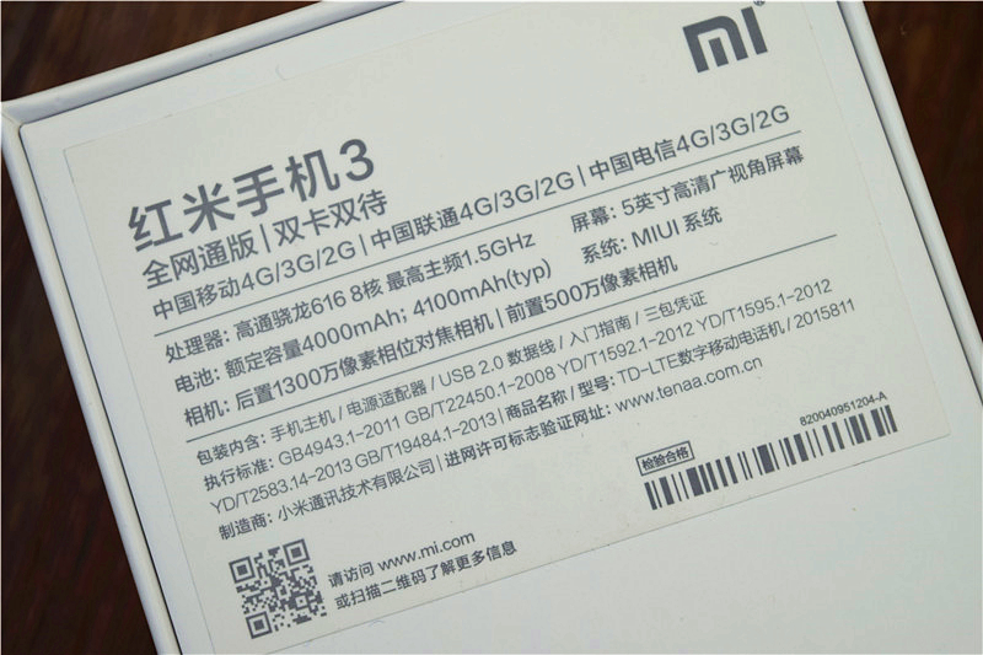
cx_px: 492
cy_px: 328
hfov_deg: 24.6
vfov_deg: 16.5
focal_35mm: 82
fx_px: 2252
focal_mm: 55
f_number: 7.1
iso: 250
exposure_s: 1/250
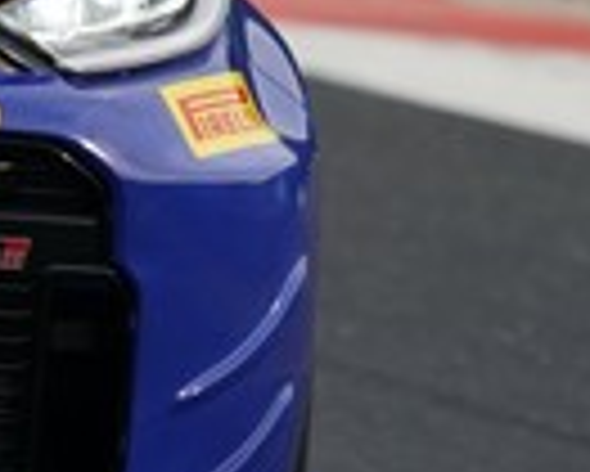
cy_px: -175
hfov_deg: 0.6
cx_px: -797
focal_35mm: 3096
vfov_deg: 0.5
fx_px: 54102
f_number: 6.3
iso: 250
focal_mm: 600
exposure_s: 1/500
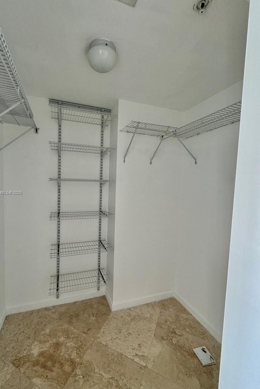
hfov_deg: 76.9
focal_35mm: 15
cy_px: 193
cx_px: 111
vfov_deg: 100.4
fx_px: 162
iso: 160
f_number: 2.2
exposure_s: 1/99
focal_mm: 2.22
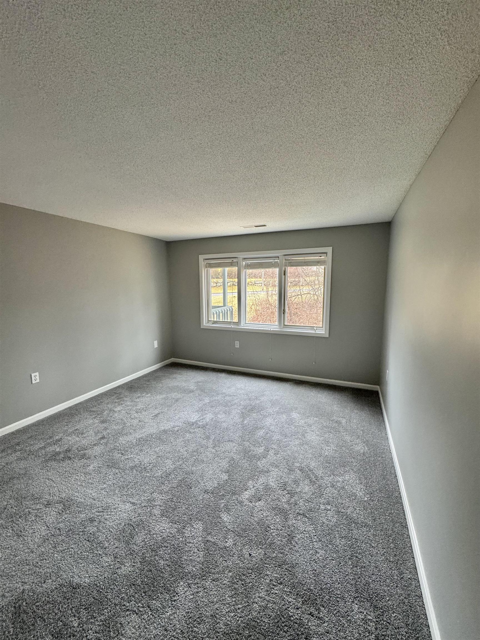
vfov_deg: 102.1
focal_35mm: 14
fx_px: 259
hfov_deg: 85.7
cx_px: 240
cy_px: 320
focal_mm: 2.22
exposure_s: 1/99
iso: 250
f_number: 2.2
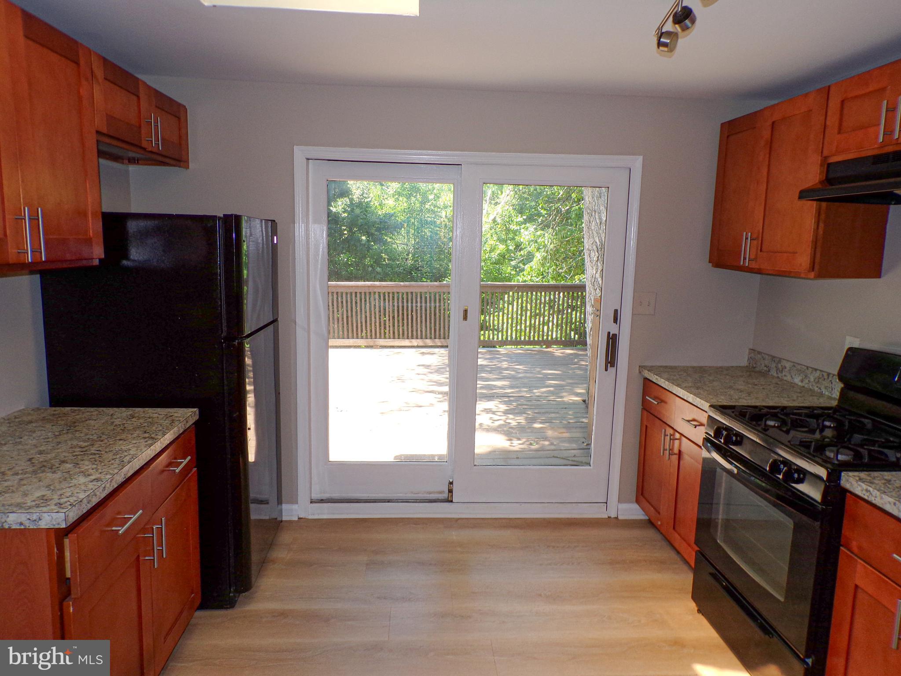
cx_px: 450
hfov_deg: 71.6
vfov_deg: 56.8
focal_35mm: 24
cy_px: 338
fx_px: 625
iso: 80
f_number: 4.4
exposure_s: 1/38
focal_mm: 4.3
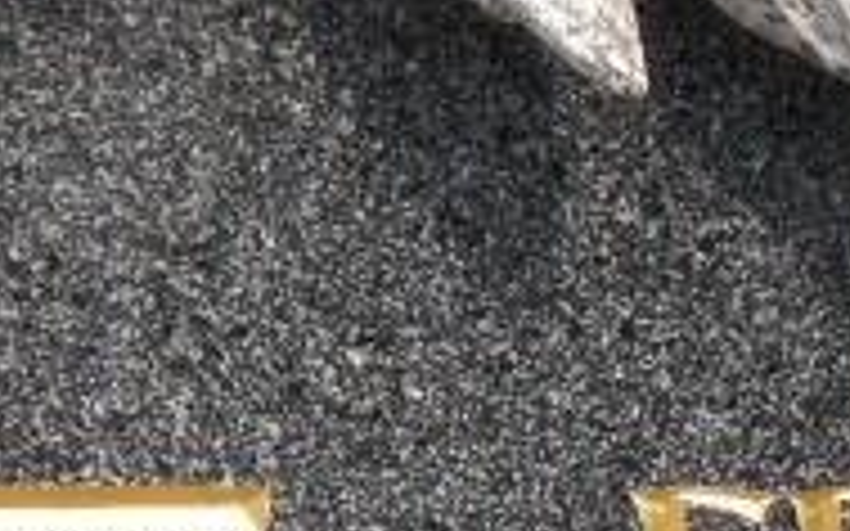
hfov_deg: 4.1
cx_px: 1196
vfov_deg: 2.6
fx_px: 11695
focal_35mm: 505
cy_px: 994
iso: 100
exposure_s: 1/500
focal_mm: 25.2
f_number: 4.2
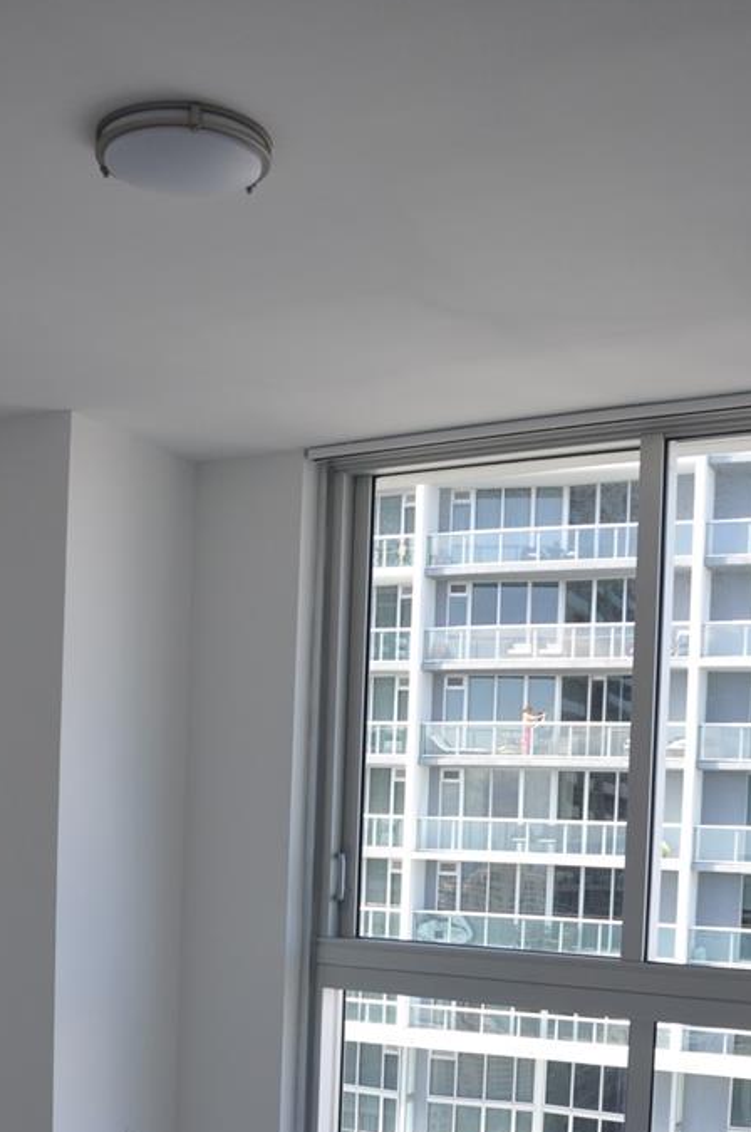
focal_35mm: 48
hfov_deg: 28.0
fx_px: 1507
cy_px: 956
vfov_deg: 39.0
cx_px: 328
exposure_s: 1/125
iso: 320
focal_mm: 18
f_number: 5.6
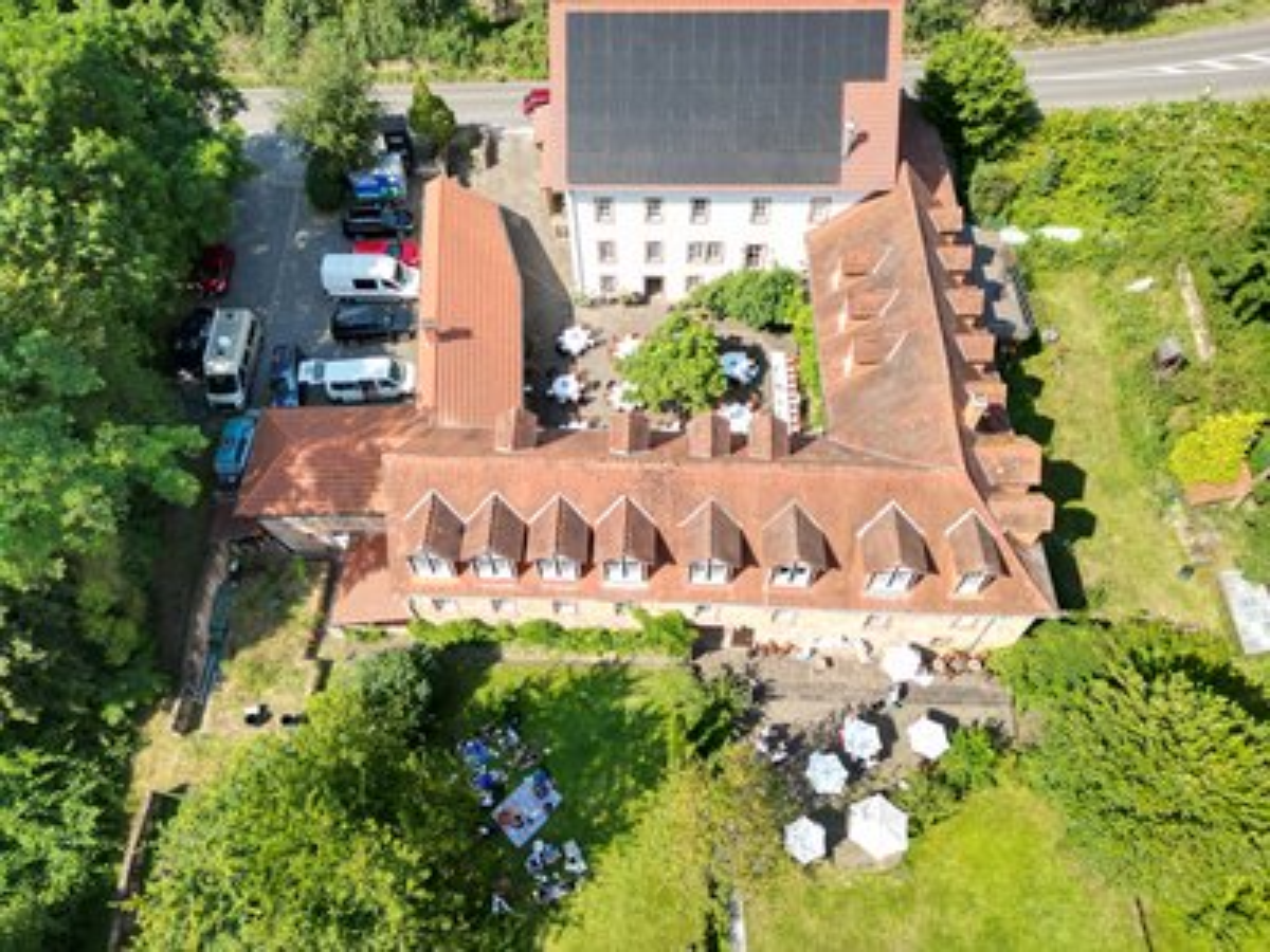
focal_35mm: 24
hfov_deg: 71.6
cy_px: 476
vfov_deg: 56.8
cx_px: 635
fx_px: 881
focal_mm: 6.72
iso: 130
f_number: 1.7
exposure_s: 1/1600
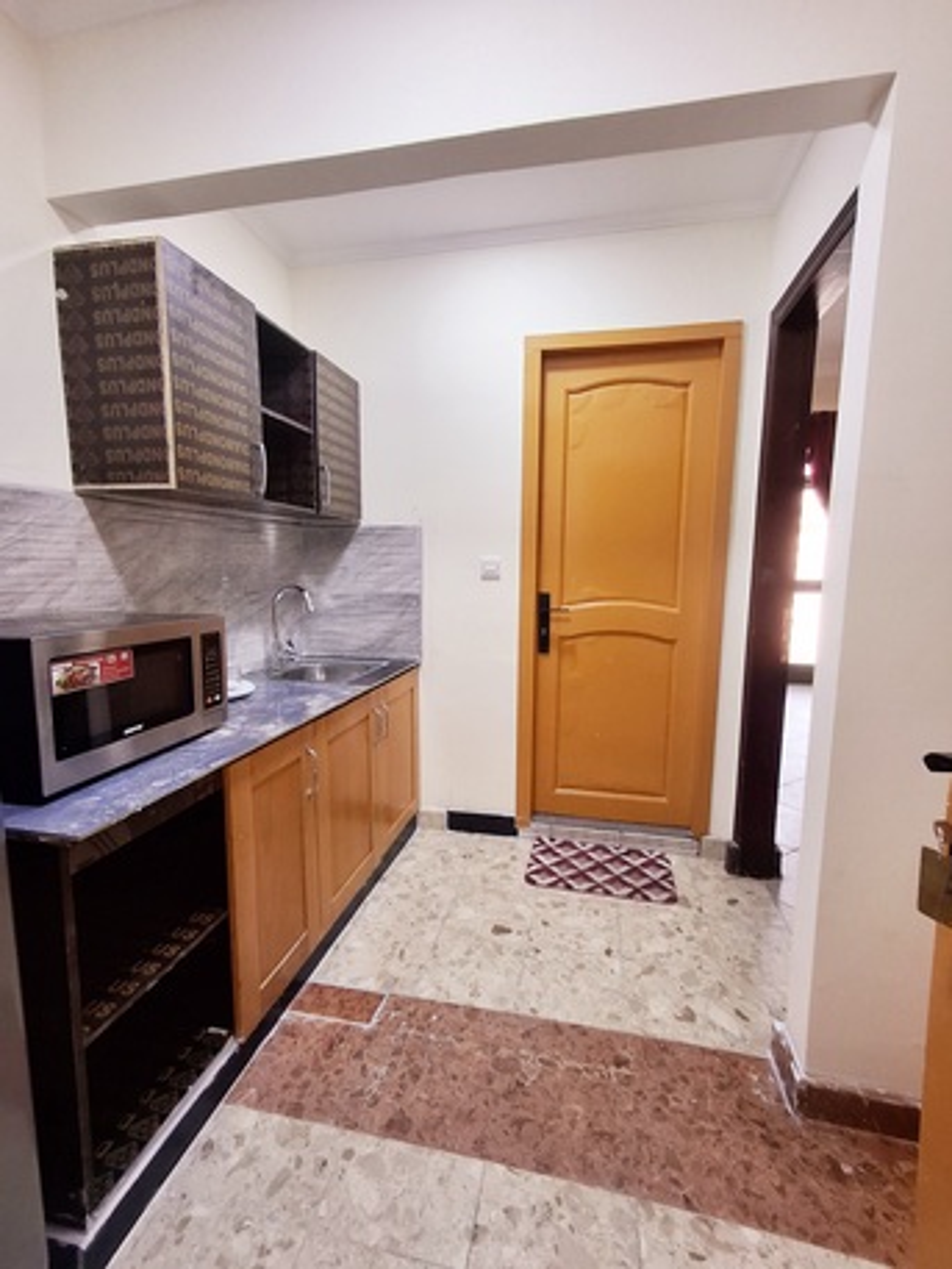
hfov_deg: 78.1
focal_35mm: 16
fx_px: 586
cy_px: 634
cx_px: 476
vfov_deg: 94.5
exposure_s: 1/40
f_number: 2.2
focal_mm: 1.64
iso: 80
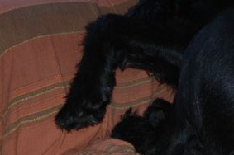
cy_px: 1
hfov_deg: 17.4
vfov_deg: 11.7
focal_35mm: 115
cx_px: 220
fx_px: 749
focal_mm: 29
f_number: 4
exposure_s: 1/60
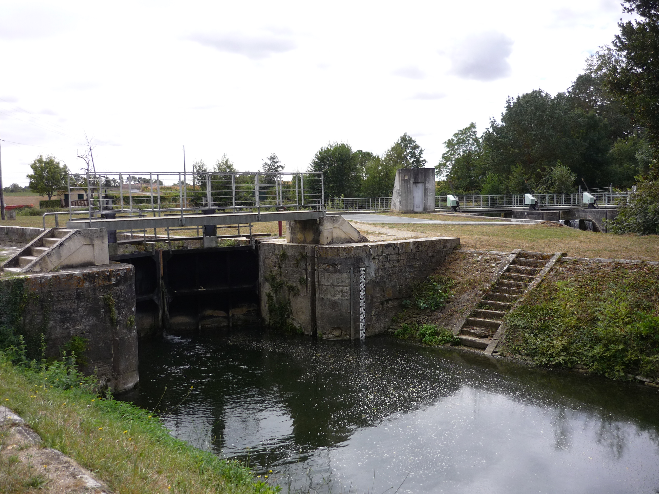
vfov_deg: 42.9
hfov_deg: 55.4
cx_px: 330
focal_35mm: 33
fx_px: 628
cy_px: 247
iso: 100
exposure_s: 1/800
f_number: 2.8
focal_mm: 5.5
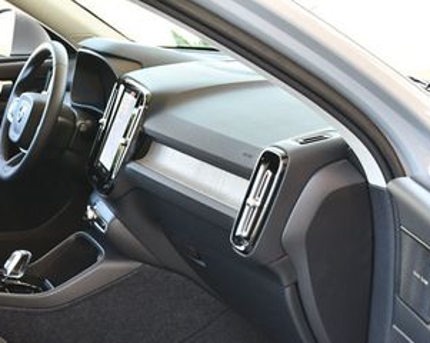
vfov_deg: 20.8
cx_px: 4
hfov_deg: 25.2
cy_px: 304
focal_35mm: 72
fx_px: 915
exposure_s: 1/125
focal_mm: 18
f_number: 3.5
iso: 800
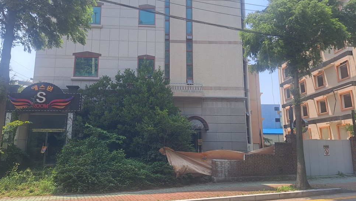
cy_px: 97
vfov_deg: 42.9
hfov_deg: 69.8
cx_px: 172
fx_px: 255
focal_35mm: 27
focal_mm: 5.23
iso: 25
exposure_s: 1/727
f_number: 1.8
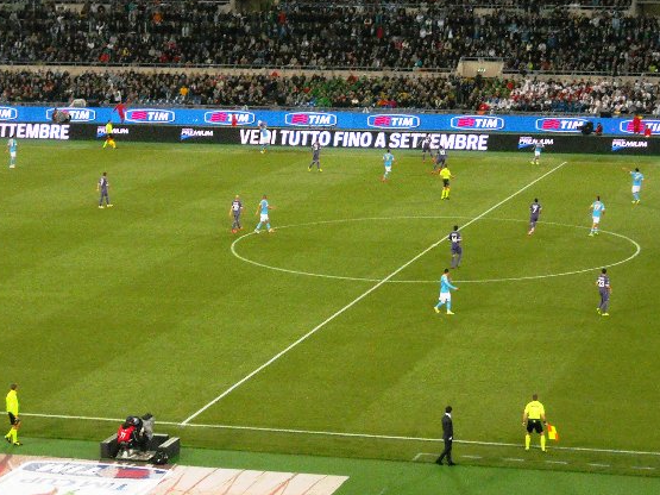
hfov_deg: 15.2
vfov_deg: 11.4
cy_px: 190
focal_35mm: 130
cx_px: 346
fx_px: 2478
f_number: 4.4
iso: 400
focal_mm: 15.32
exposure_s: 1/125
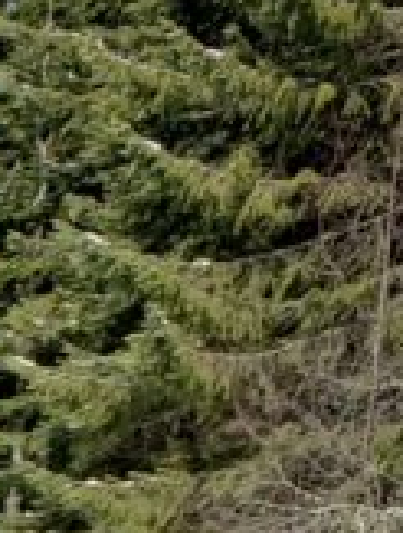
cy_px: 909
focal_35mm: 163
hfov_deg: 8.1
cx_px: -727
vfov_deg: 11.4
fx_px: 2520
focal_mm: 4.3
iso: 50
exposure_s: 1/775
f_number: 2.4
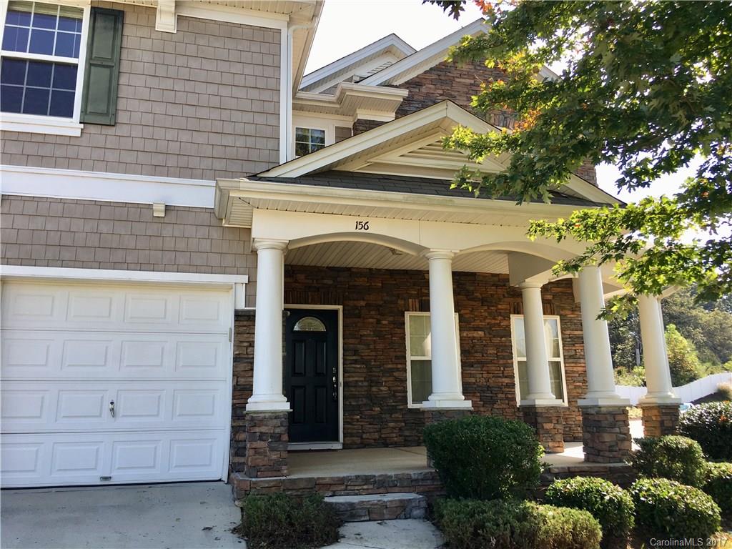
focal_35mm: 29
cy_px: 274
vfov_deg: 48.2
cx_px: 366
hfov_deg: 61.7
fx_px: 613
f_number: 2.2
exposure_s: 1/420
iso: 25
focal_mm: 4.15
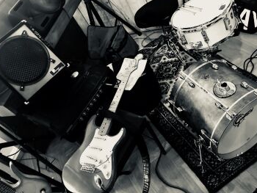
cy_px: 92
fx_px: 238
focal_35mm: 32
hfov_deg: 56.8
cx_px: 129
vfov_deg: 44.2
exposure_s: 1/4
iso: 100
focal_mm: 3.99
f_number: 1.8
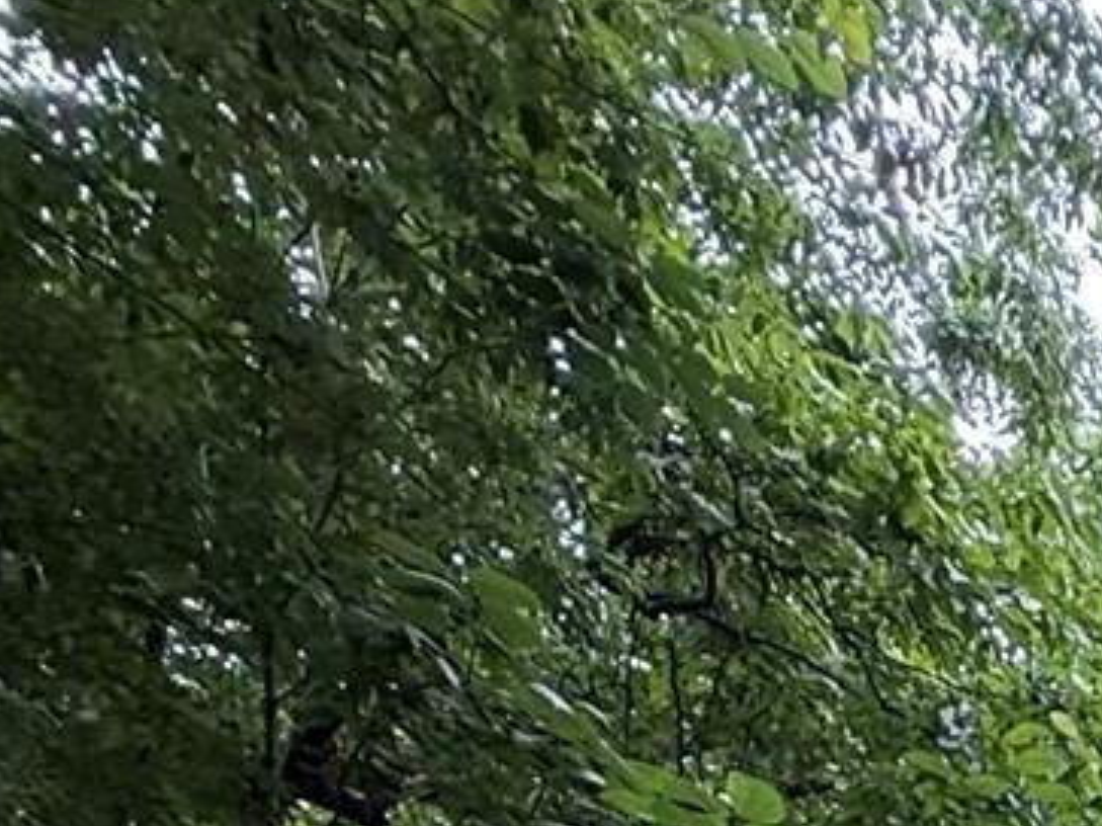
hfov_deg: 17.6
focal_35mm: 79
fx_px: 2514
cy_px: 2196
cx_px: 2207
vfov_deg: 12.5
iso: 50
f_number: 2.2
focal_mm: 2.22
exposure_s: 1/127
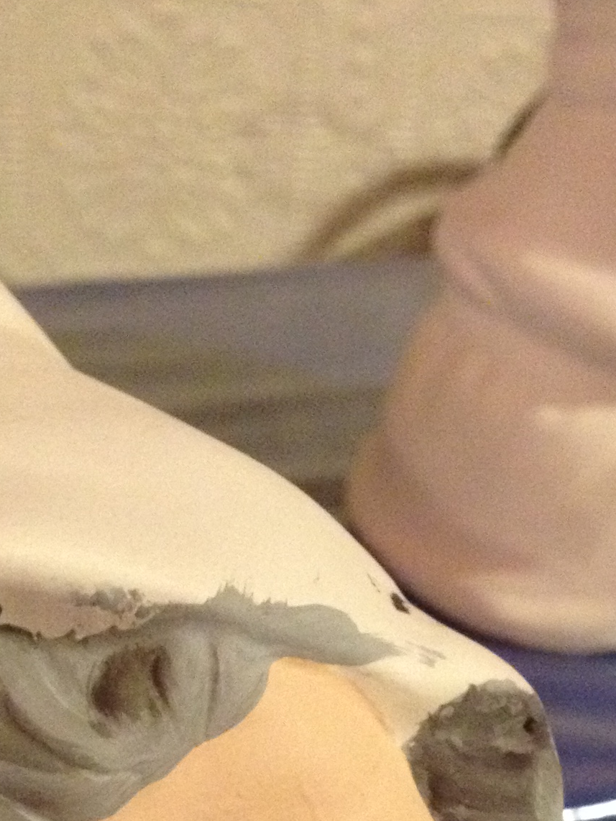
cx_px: 191
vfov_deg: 18.5
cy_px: 1006
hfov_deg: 14.8
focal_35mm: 100
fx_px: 2372
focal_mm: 4.28
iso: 500
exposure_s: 1/15
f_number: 2.4
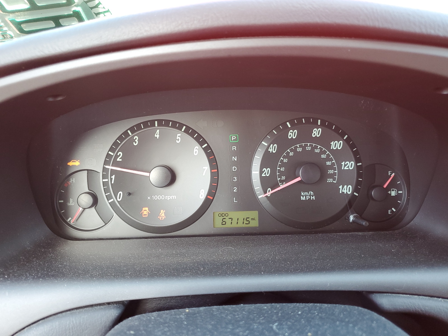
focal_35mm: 26
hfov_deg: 67.3
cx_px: 224
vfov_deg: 53.1
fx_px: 336
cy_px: 168
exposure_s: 1/60.2
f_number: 1.5
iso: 86
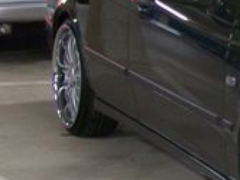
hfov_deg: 10.9
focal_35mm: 173
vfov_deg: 8.6
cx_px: 392
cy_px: 151
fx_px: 1201
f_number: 3
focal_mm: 7.6
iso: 80
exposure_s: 1/2.5
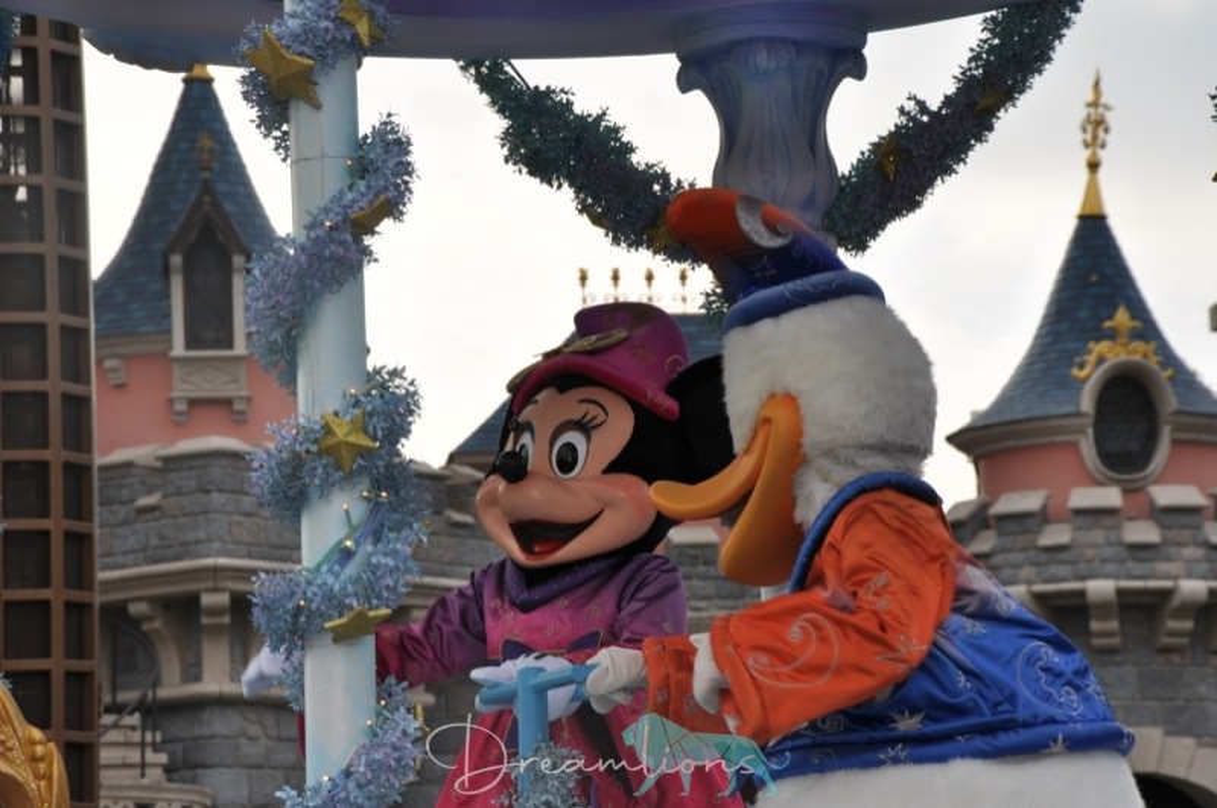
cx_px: 608
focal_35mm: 158
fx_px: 5317
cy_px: 404
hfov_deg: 13.1
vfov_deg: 8.7
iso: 200
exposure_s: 1/200
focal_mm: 105
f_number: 11
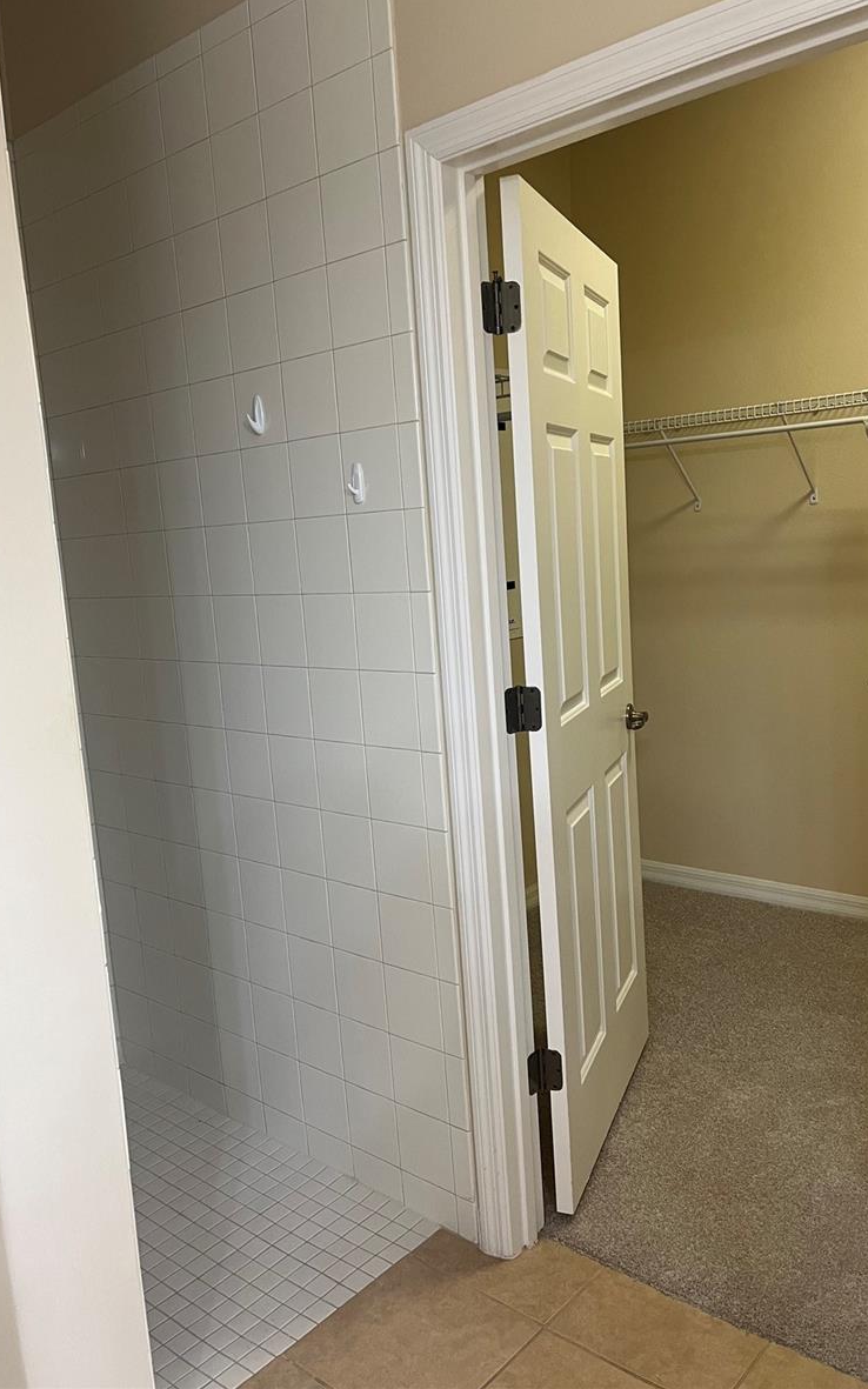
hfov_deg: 44.5
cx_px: 422
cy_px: 685
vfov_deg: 66.5
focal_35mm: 28
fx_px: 1060
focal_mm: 5.1
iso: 160
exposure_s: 1/60
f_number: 1.6
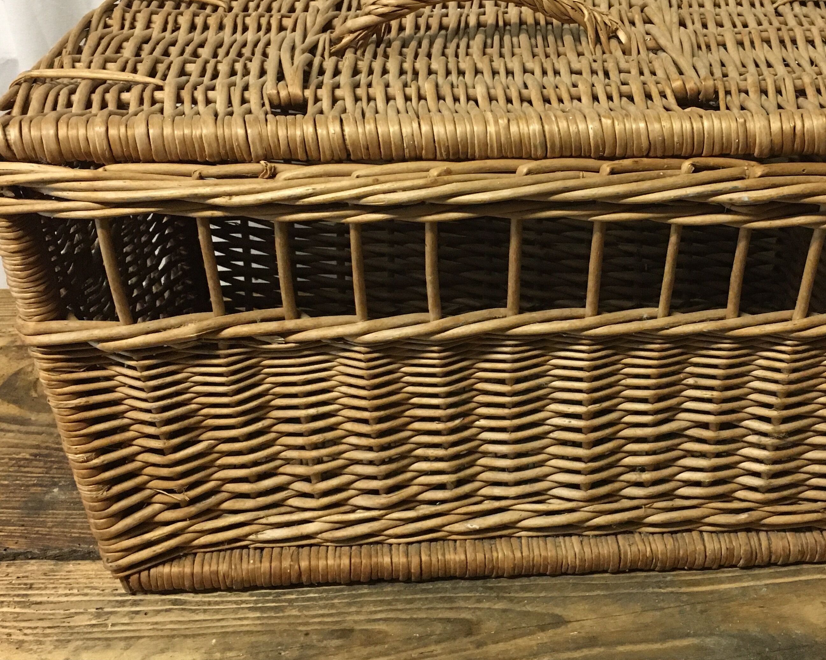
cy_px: 298
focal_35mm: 44
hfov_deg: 41.7
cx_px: 515
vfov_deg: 34.1
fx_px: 1076
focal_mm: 4.15
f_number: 2.2
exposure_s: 1/25
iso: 200
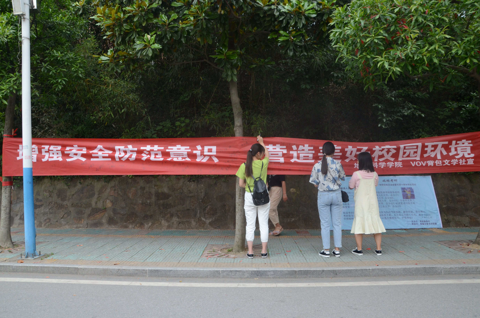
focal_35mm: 27
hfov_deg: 67.5
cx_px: 240
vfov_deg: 47.7
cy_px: 159
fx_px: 359
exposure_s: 1/250
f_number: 7.1
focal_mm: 18
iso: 800
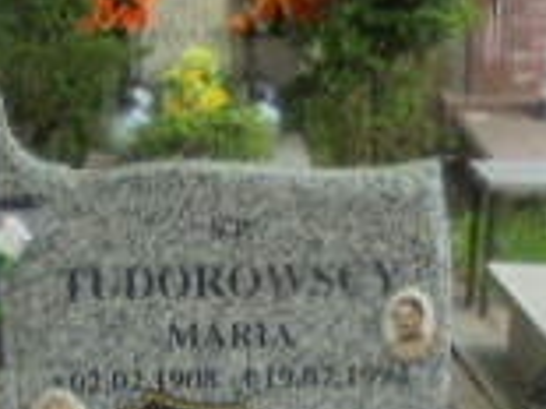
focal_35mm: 120
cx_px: 183
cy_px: 804
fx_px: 1891
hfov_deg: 16.4
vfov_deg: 11.2
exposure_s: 1/160
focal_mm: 5.3
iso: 100
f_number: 3.7
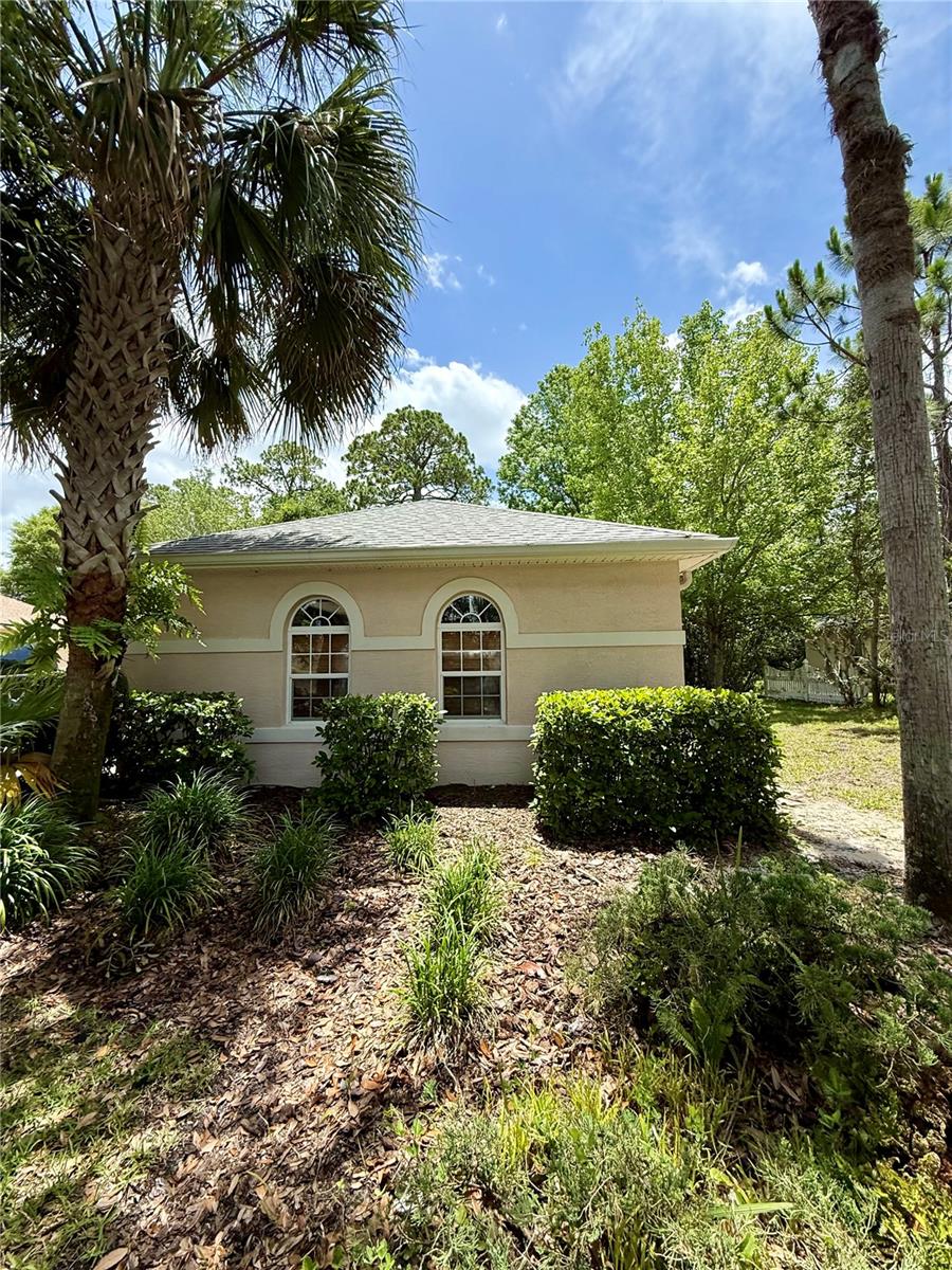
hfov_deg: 85.7
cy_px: 635
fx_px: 513
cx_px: 476
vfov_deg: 102.1
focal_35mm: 14
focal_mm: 2.22
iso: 64
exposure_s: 1/1211
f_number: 2.2
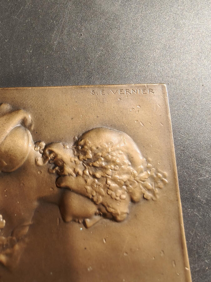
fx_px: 187
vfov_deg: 73.9
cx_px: 106
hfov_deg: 58.9
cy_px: 141
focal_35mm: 23
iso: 250
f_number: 2
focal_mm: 2.32
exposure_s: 1/50
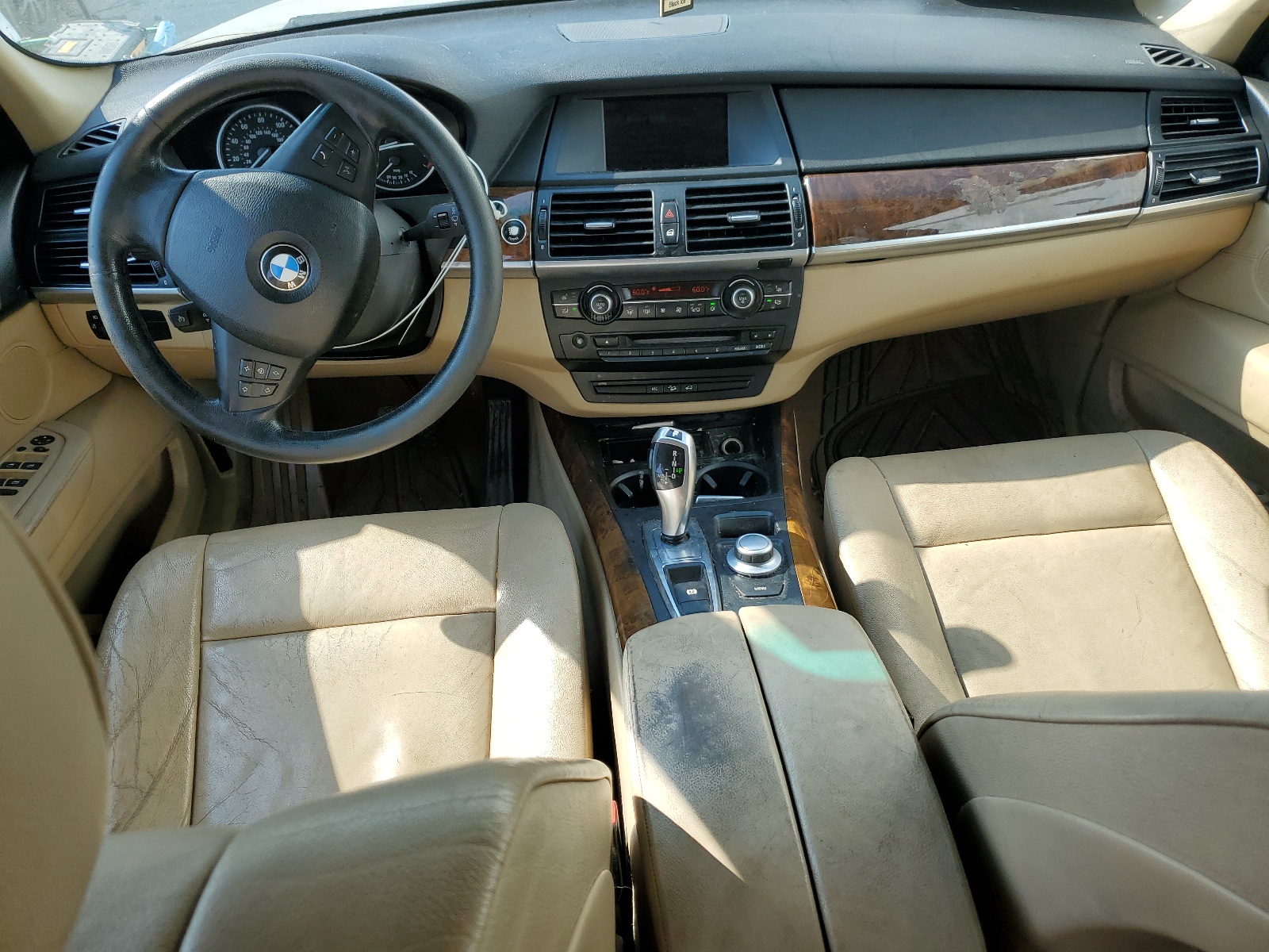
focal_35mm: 26
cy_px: 476
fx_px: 953
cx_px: 634
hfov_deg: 67.3
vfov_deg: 53.1
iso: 50
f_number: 1.5
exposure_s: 1/714
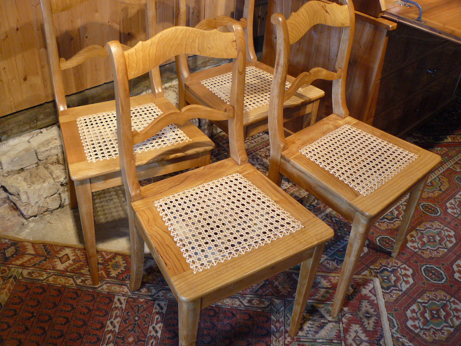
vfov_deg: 39.7
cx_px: 230
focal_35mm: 36
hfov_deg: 51.4
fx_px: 479
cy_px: 173
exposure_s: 1/8
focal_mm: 6
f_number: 2.8
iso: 200
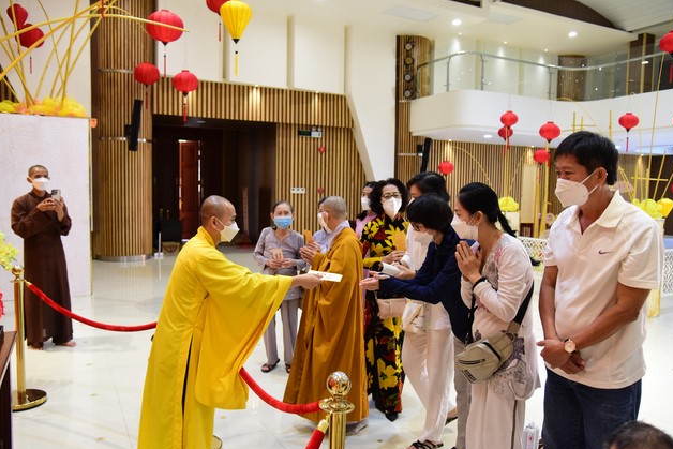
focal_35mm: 29
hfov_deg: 63.6
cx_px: 340
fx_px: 542
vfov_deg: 45.0
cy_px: 223
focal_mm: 28
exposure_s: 1/160
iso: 2500
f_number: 4
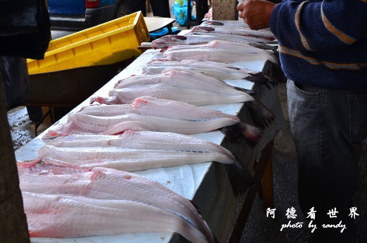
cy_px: 122
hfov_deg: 41.2
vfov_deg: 28.0
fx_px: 488
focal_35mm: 48
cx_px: 184
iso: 500
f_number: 7.1
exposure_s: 1/40
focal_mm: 32
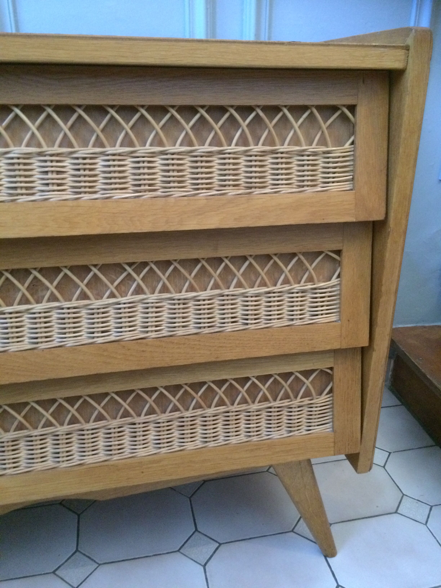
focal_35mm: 29
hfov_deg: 48.2
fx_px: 493
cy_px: 294
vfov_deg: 61.7
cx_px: 220
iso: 400
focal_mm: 4.15
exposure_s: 1/15
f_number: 2.2
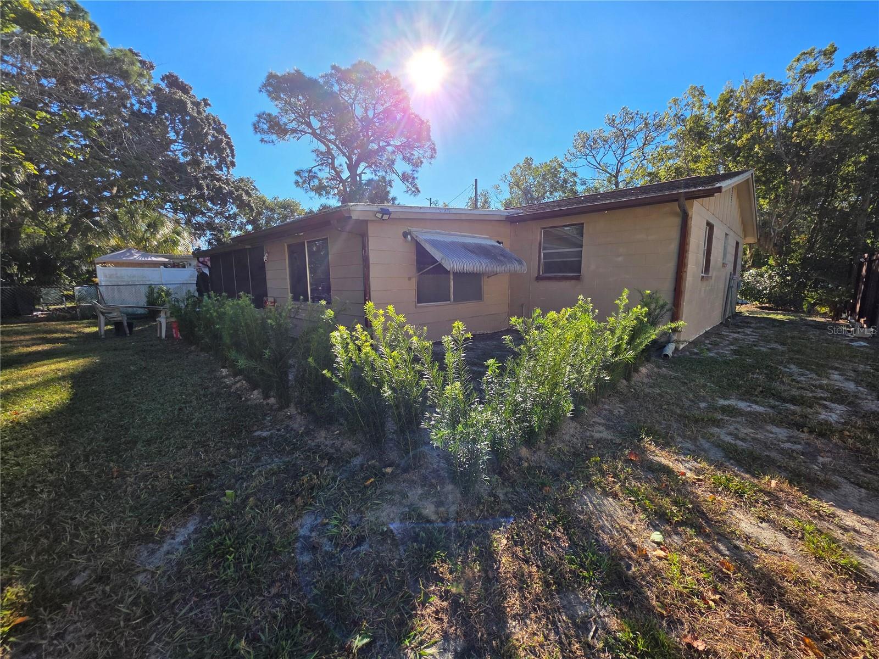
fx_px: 330
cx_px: 440
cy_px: 330
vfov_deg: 89.9
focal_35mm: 13
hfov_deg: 106.2
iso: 40
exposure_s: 1/1325
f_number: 1.9
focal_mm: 2.2
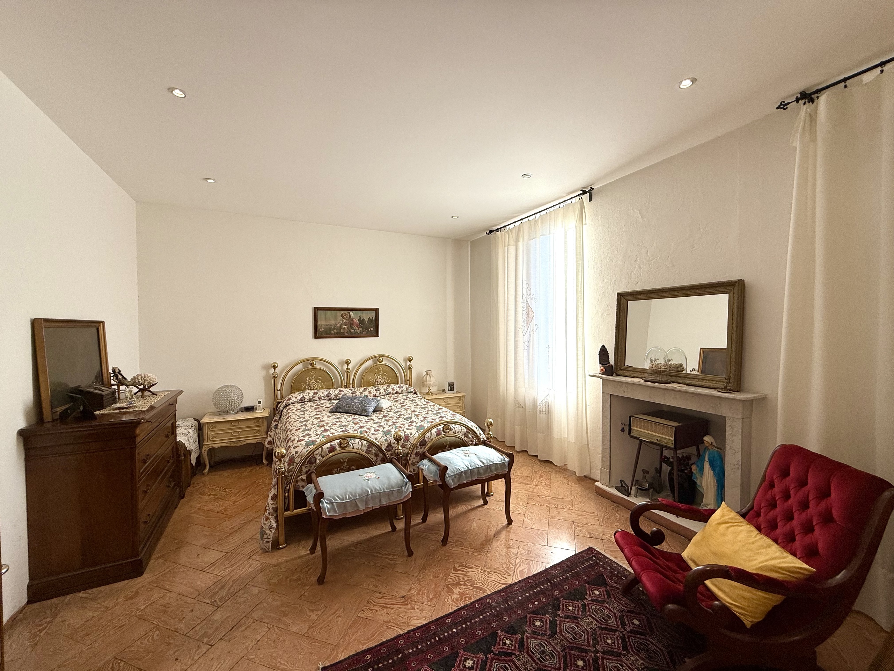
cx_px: 447
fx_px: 362
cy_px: 336
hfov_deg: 102.1
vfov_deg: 85.7
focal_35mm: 14
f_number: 2.2
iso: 50
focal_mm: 2.22
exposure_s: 1/99
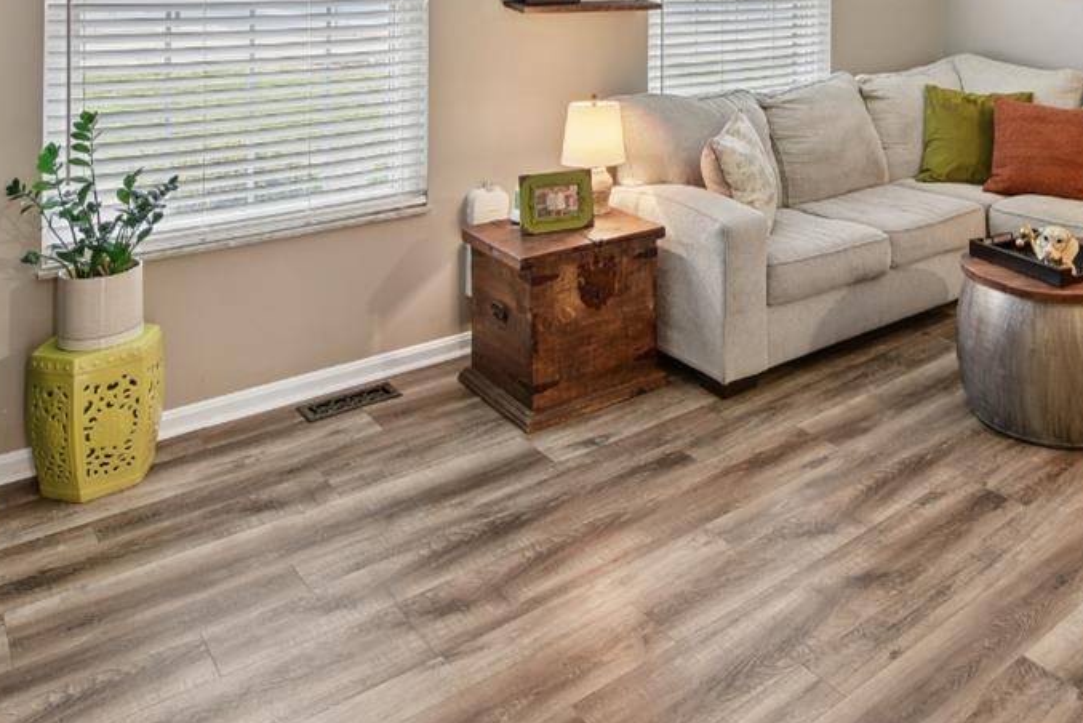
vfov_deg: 37.0
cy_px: -34
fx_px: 933
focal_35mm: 31
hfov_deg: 57.6
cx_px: 797
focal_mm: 14
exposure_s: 1/10
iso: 400
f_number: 8
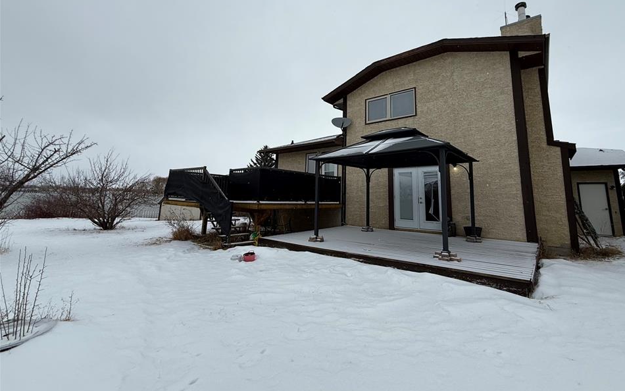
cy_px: 153
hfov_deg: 97.6
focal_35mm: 16
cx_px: 336
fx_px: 273
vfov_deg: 70.4
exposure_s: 1/1105
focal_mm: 2.22
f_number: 2.2
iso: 50
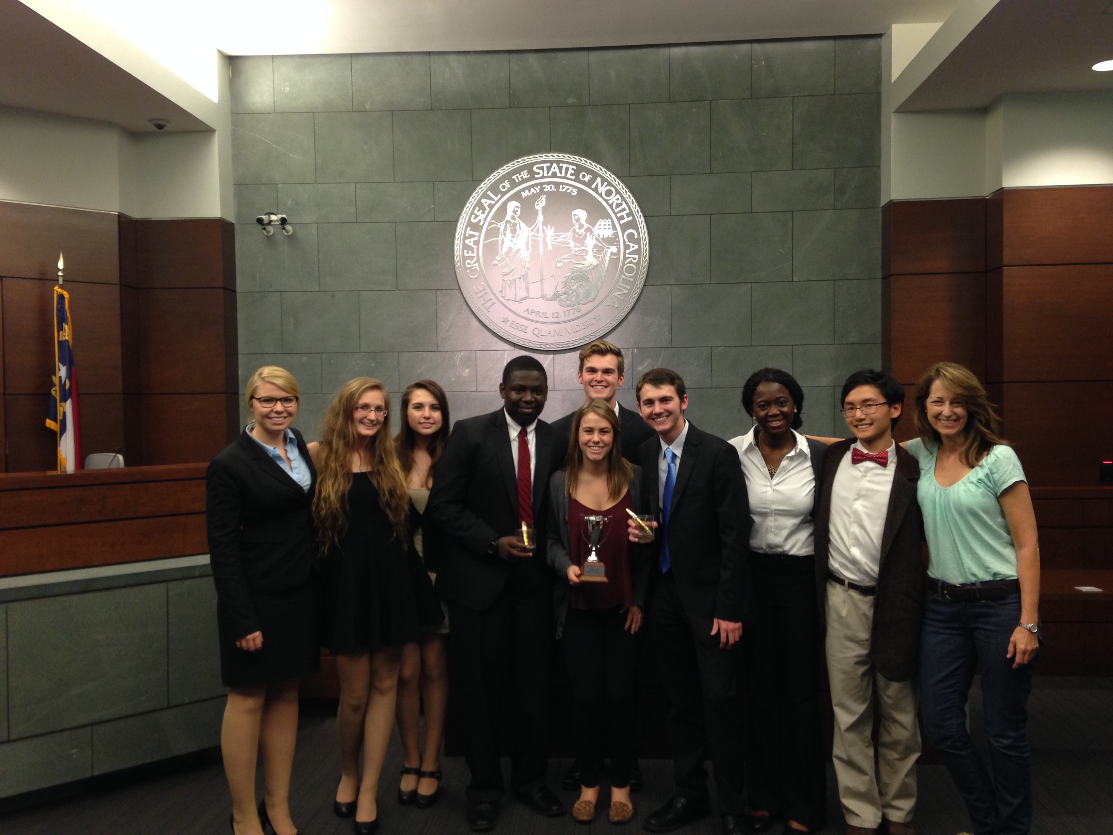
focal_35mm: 33
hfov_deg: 55.4
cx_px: 556
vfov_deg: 42.9
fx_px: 1061
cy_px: 418
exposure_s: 1/20
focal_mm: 4.12
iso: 160
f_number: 2.4
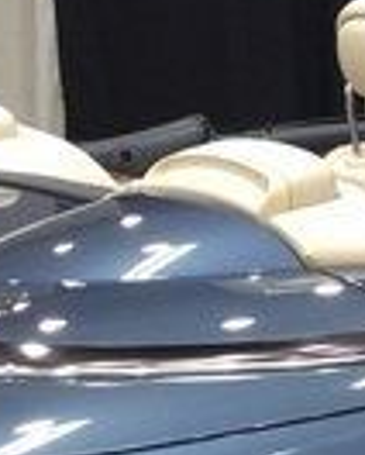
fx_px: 2034
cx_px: 334
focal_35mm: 151
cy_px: 221
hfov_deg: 10.2
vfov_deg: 12.7
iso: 50
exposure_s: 1/24
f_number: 2.4
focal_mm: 3.3
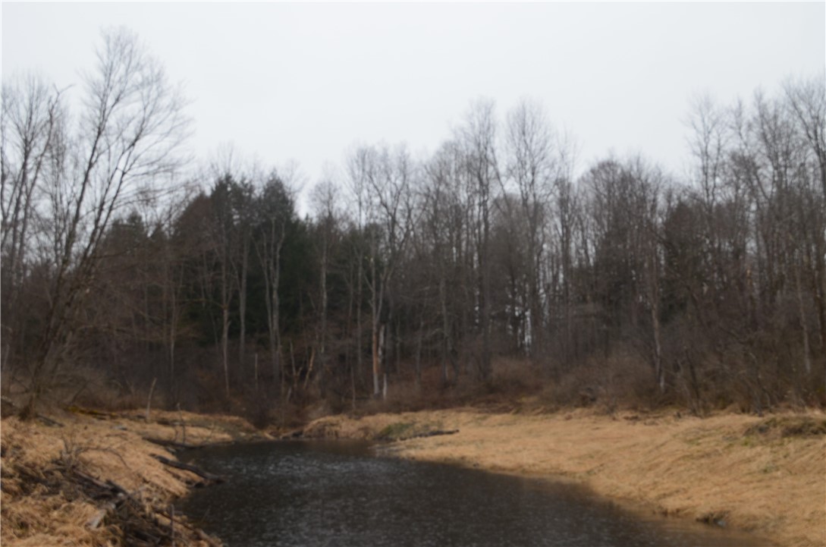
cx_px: 413
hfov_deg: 49.6
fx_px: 893
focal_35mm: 39
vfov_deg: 34.1
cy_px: 274
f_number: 9
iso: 400
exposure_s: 1/100
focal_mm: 26
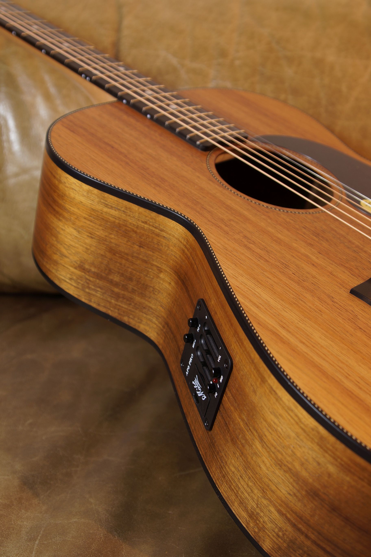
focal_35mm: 45
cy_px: 278
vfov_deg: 43.6
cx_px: 186
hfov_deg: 29.9
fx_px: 696
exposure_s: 1/10
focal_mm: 30
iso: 100
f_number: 5
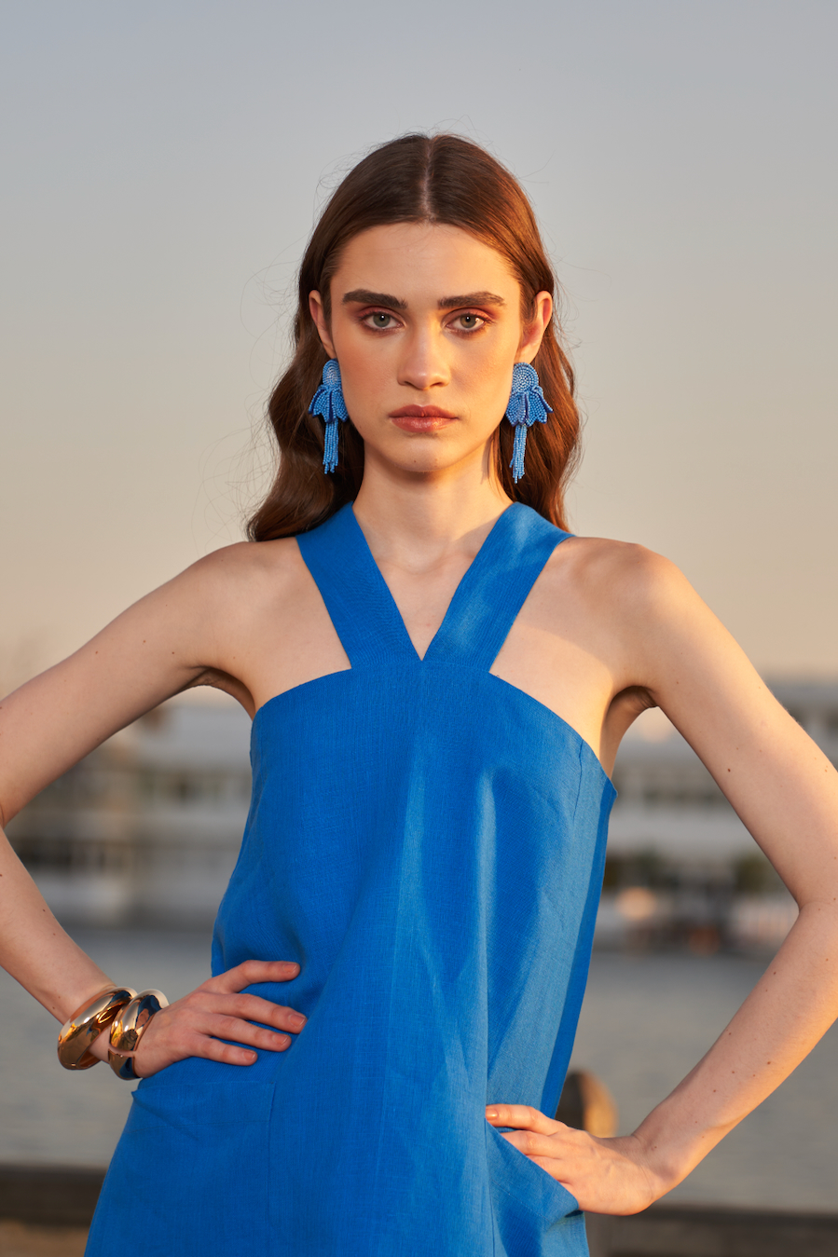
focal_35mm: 105
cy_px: 628
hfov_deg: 13.0
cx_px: 419
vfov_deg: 19.5
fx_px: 3667
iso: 64
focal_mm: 70
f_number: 2.8
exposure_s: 1/320
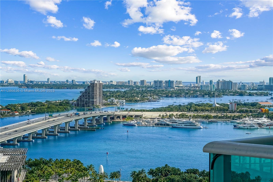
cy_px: 91
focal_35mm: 75
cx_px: 136
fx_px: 569
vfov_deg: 18.2
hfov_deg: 27.0
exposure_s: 1/320
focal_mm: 50
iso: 160
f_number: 11
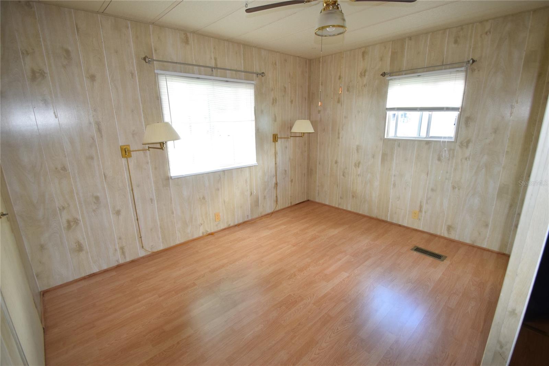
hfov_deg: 100.4
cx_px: 274
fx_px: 229
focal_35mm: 15
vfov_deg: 77.3
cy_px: 183
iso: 800
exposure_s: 1/80
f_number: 4.5
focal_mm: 10
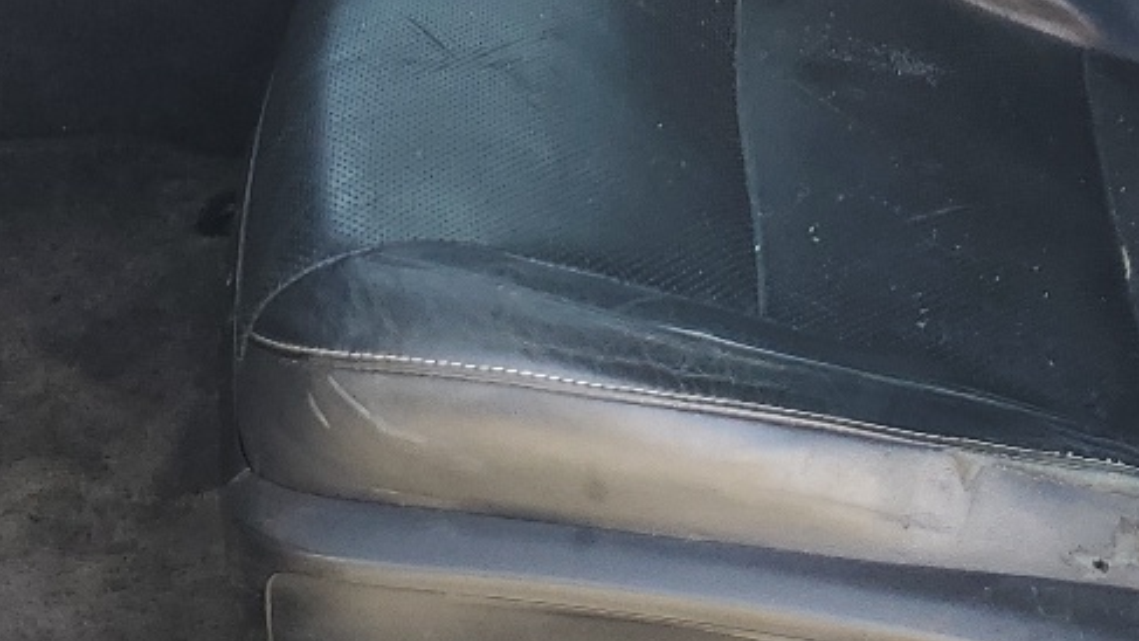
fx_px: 2809
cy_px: -510
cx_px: 627
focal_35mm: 93
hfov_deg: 22.9
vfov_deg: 12.0
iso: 50
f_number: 1.5
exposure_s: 1/139
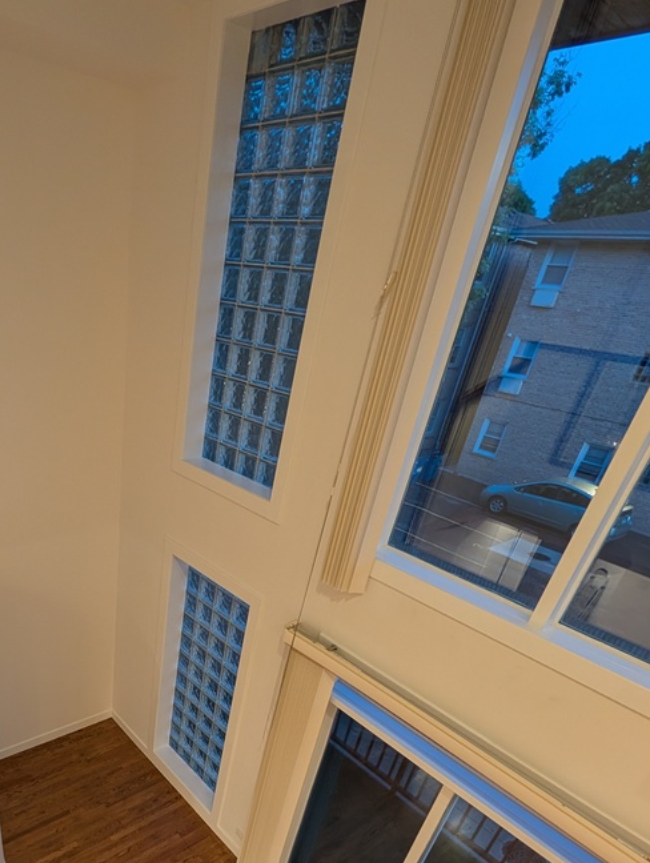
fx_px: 499
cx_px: 174
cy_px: 653
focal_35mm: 20
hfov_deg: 62.8
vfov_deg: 75.4
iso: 157
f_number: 1.7
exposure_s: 1/28.2
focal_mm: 2.02
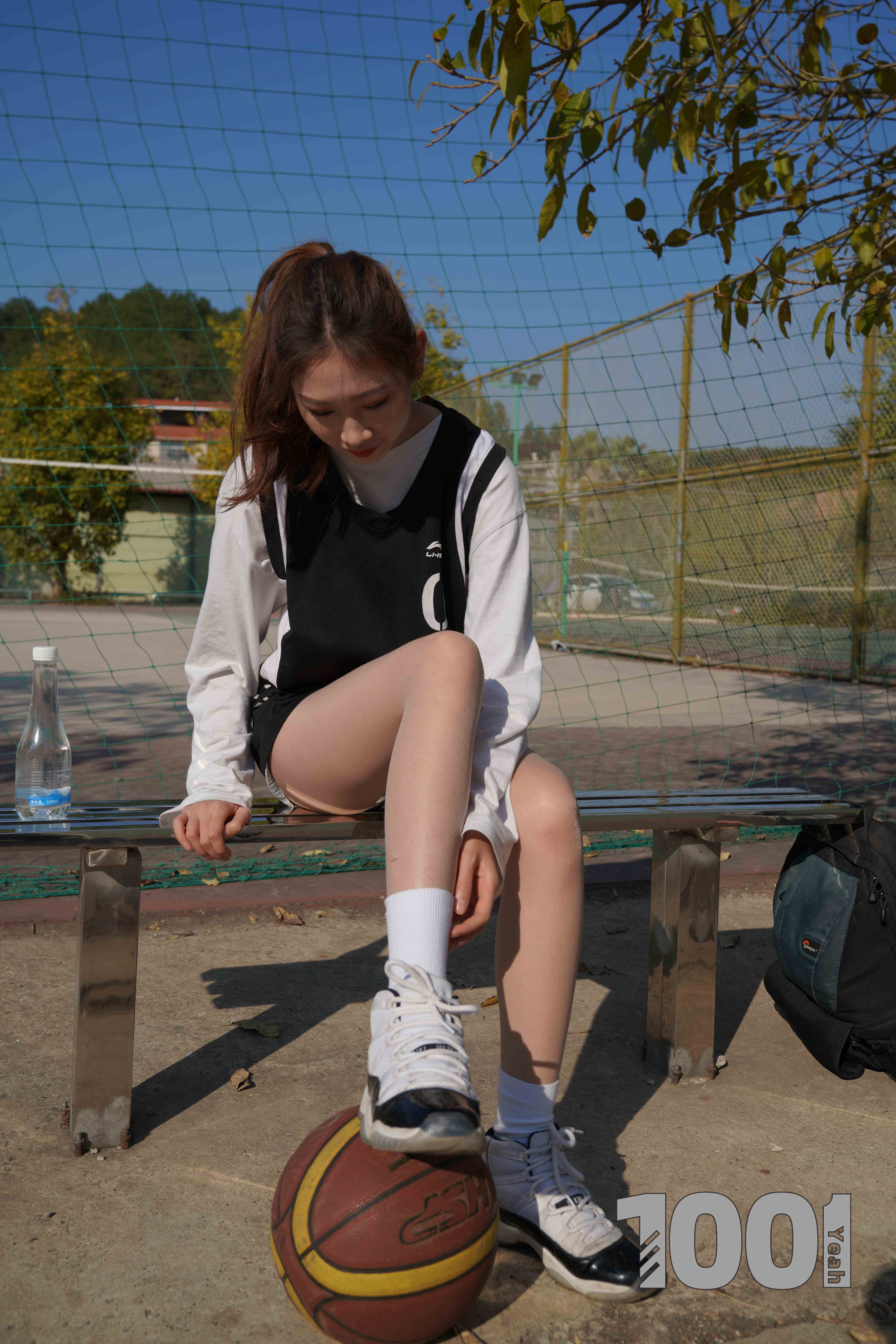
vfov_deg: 58.7
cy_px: 672
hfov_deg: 41.1
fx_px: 1194
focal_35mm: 32
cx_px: 448
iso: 100
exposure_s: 1/800
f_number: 6.3
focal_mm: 32
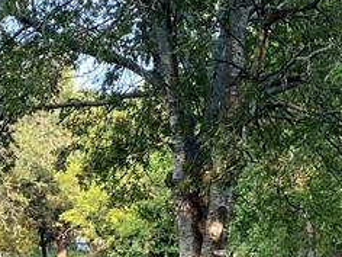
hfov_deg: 17.3
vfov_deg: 13.0
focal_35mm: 113
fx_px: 1116
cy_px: 245
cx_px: 255
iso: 32
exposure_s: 1/193
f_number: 1.8
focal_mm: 4.25
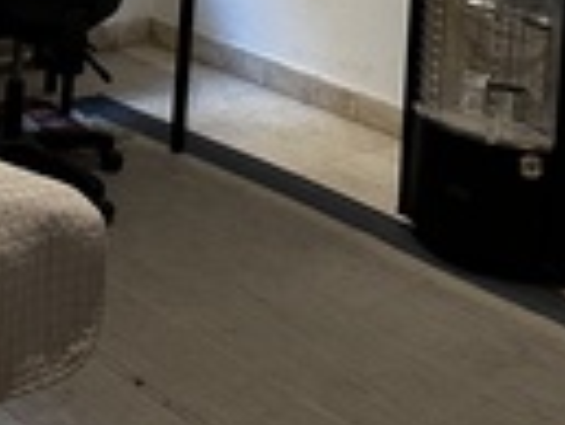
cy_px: -256
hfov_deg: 22.9
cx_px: 186
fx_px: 1389
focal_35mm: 85
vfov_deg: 15.7
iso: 320
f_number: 1.78
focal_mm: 6.86
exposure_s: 1/50
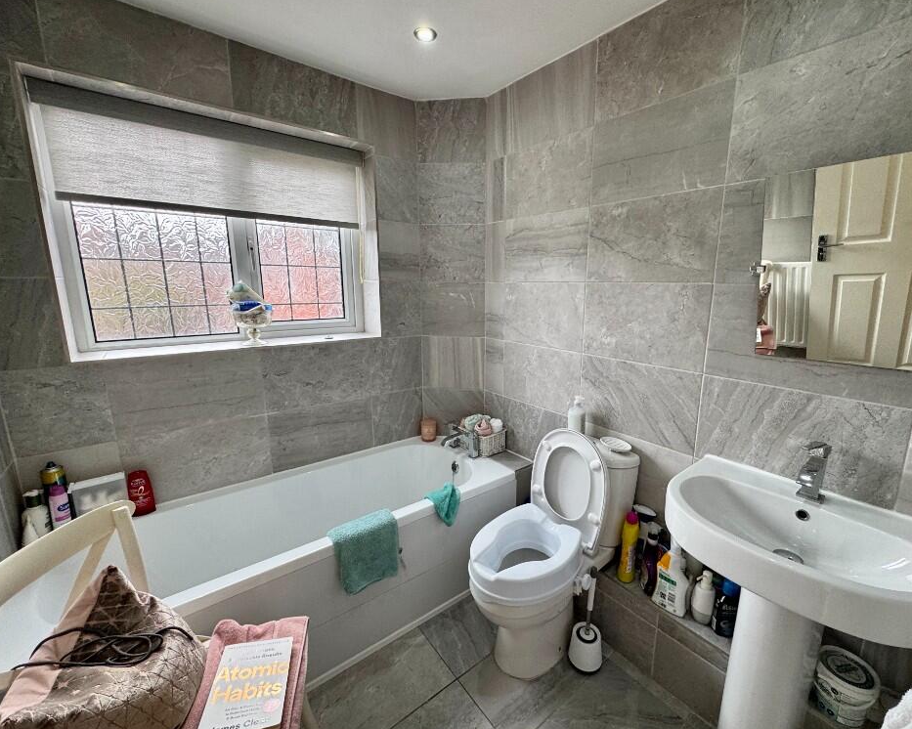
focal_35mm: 15
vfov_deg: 84.0
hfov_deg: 96.6
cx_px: 491
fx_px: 405
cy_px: 363
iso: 125
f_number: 2.2
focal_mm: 2.22
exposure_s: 1/100
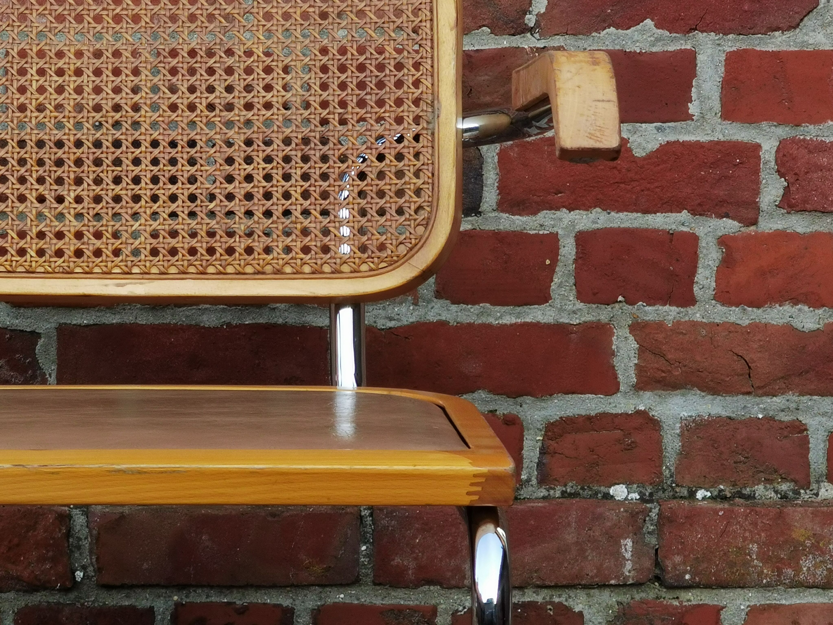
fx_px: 5390
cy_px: 312
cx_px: 416
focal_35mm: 224
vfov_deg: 6.6
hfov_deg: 8.8
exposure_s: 1/100
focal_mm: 14.46
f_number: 3.4
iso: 50
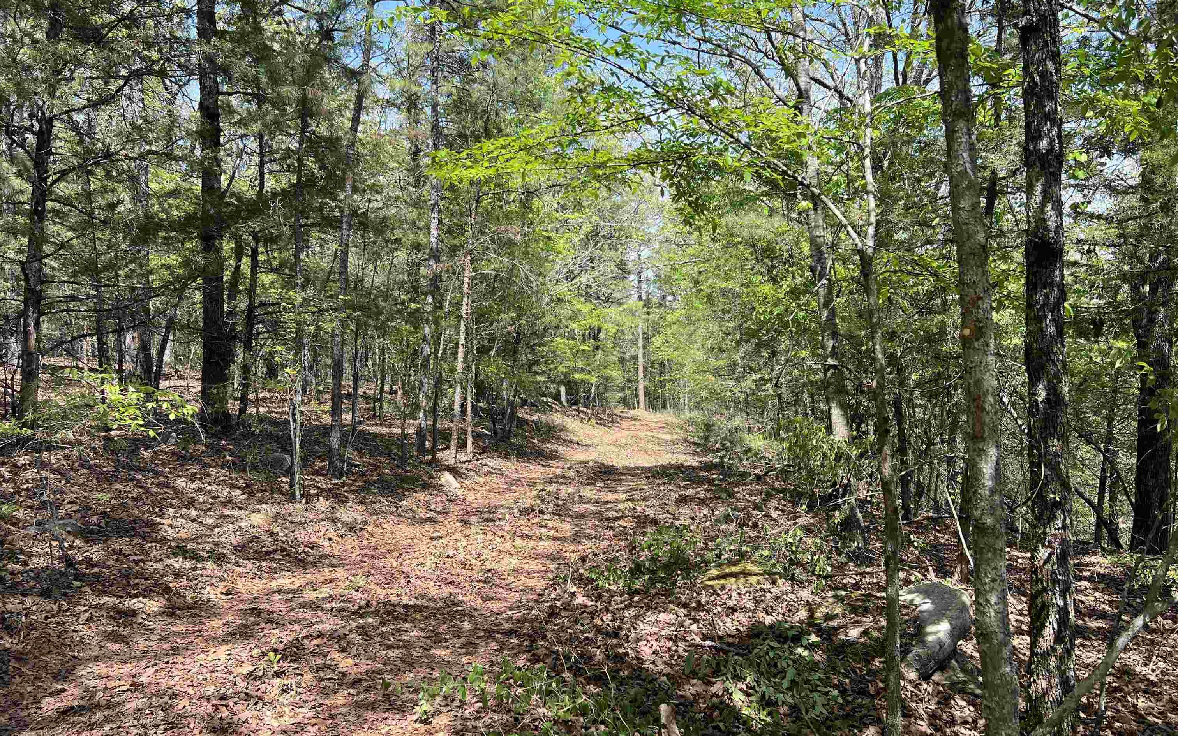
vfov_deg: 44.5
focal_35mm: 28
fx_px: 899
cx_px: 589
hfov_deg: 66.5
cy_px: 388
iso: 50
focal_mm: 5.7
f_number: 1.5
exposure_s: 1/909
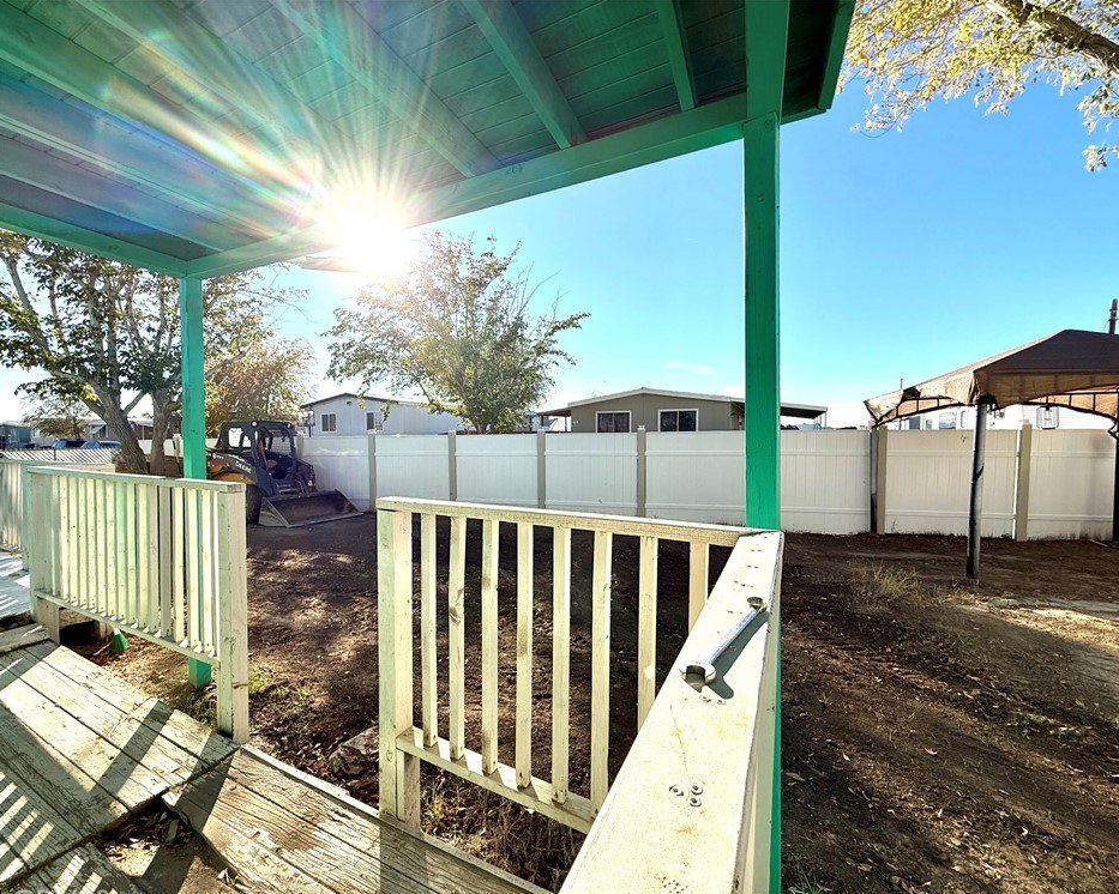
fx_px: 497
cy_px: 458
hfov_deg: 96.6
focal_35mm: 15
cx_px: 516
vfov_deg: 84.0
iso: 50
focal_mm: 2.22
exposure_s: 1/2410
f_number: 2.2
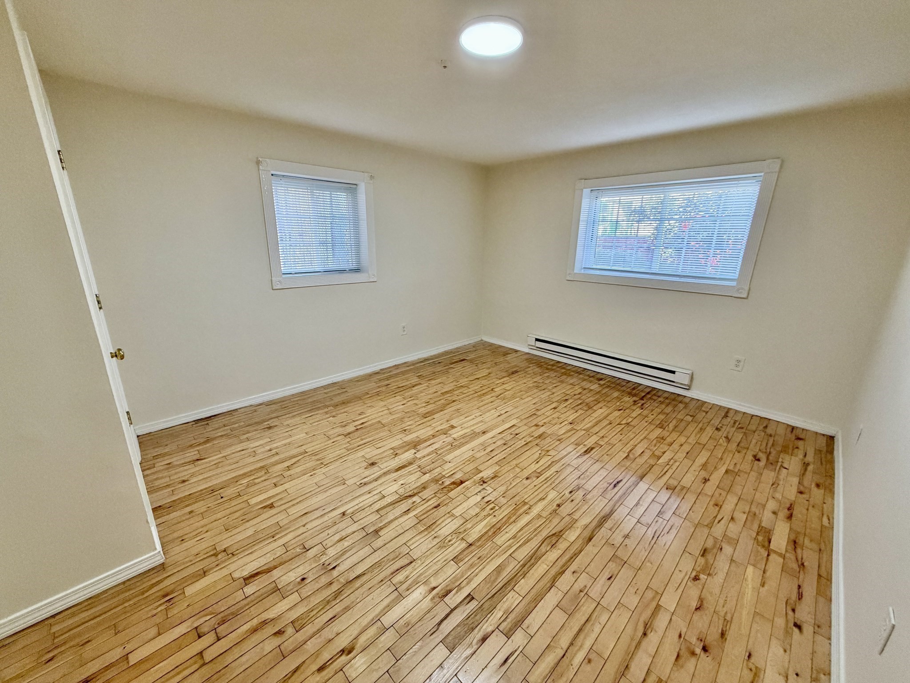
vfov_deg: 85.7
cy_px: 342
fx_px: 368
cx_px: 455
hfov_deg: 102.1
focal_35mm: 14
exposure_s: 1/60
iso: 160
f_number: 2.2
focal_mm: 2.22
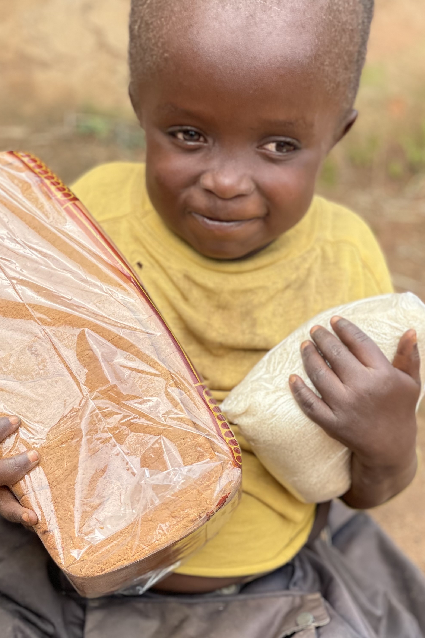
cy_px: 395
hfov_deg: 18.6
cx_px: 168
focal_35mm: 73
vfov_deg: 27.6
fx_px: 1293
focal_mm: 6
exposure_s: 1/558
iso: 32
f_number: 2
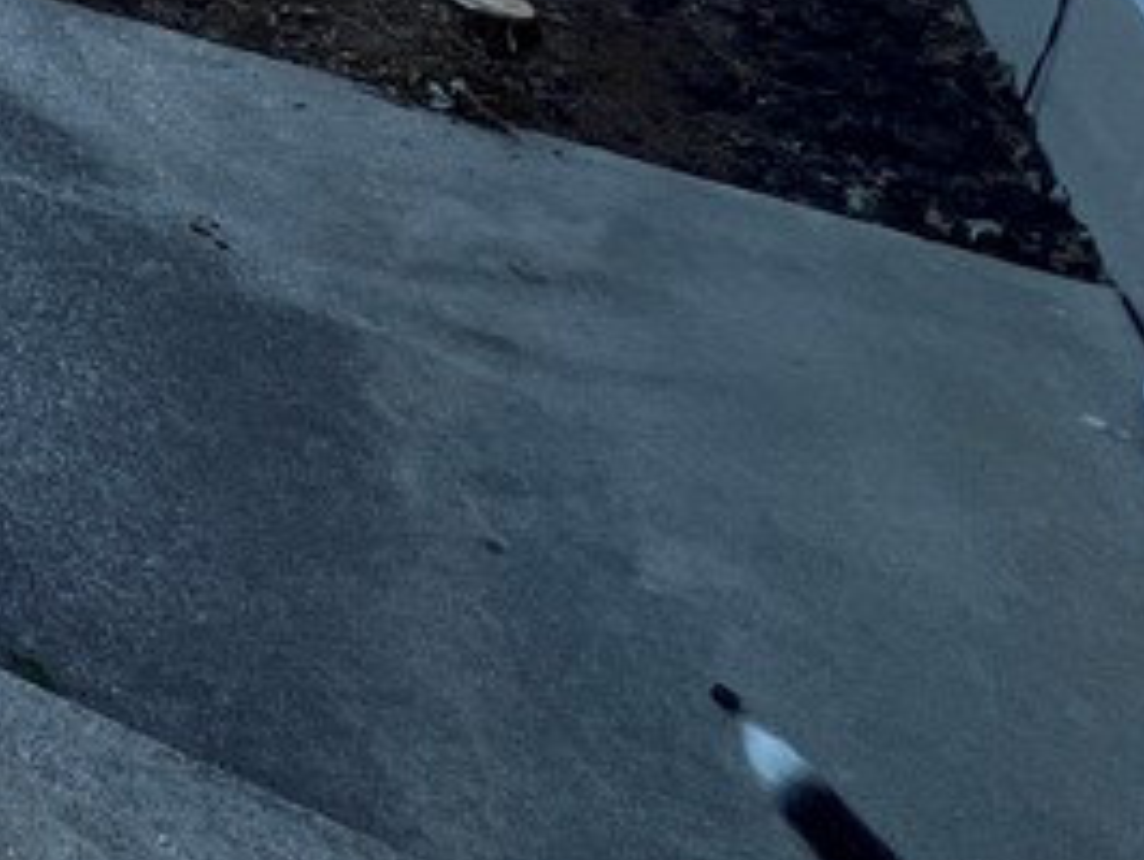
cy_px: -585
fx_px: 1654
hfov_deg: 23.7
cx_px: -804
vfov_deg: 21.7
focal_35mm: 50
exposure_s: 1/528
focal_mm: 1.57
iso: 32
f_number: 1.8
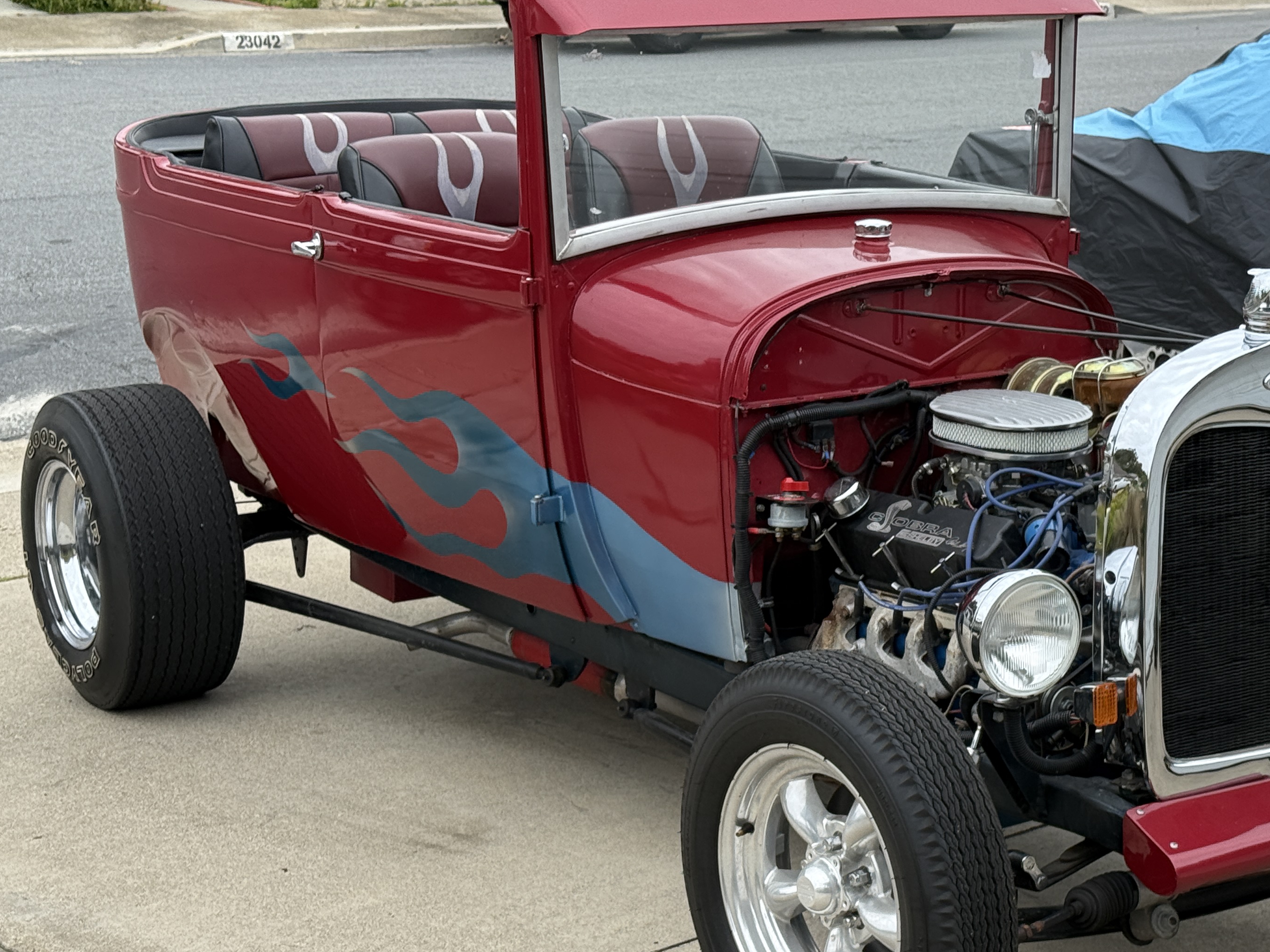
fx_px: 2605
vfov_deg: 20.7
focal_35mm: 71
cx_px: 809
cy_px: 515
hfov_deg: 27.3
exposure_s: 1/2033
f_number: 1.78
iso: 100
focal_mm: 6.76
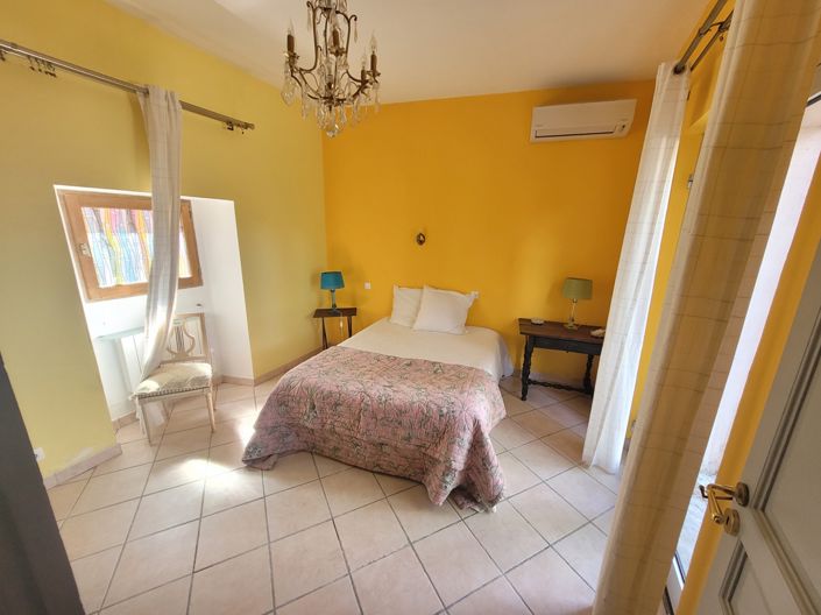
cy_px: 308
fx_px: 308
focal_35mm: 13
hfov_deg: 106.2
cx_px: 410
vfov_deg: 89.9
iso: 125
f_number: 2.2
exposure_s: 1/50
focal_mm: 1.74
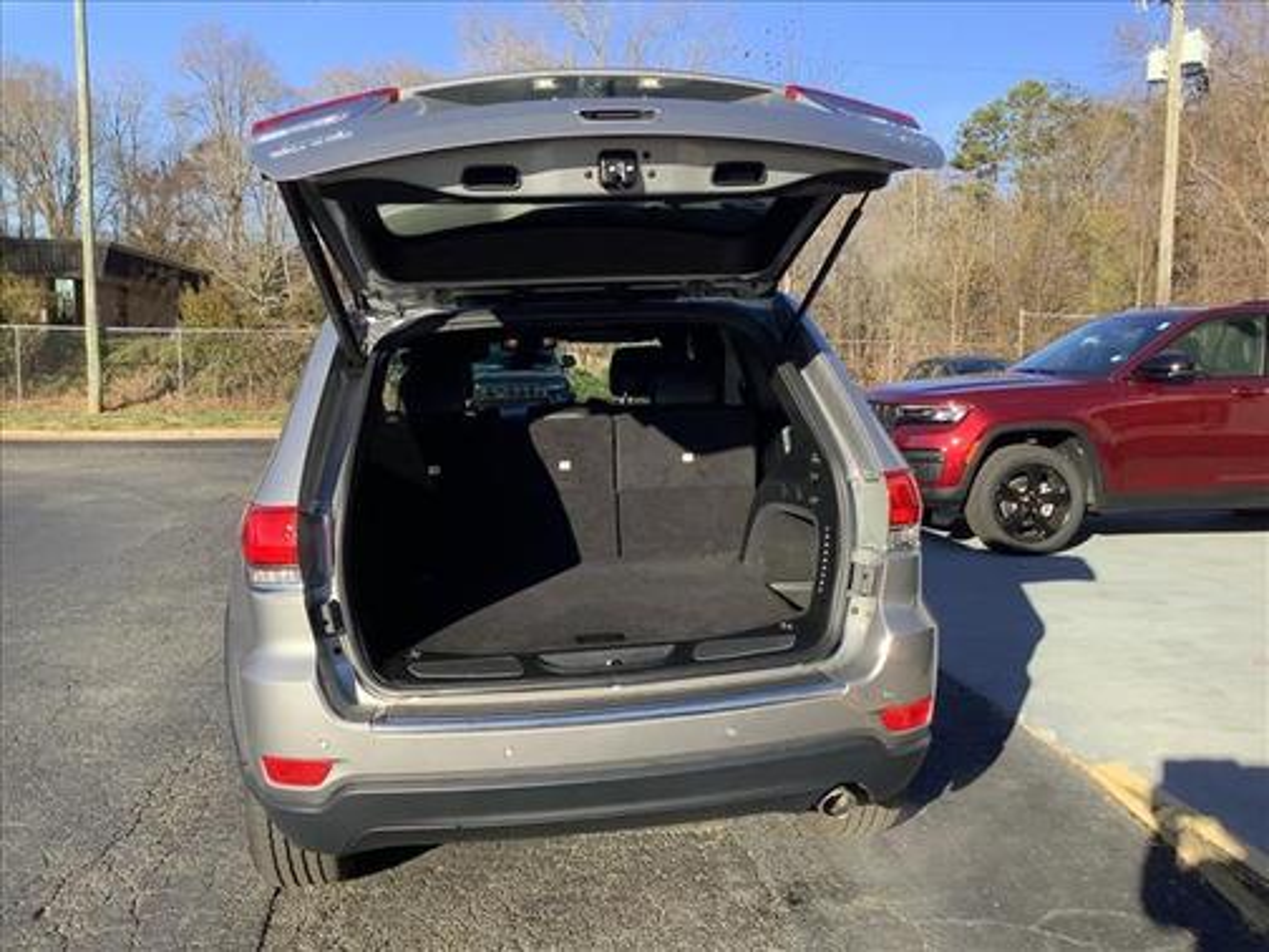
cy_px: 476
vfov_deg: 45.4
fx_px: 1136
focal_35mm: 31
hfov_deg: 58.4
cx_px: 634
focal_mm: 3.3
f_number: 2.4
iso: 25
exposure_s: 1/424
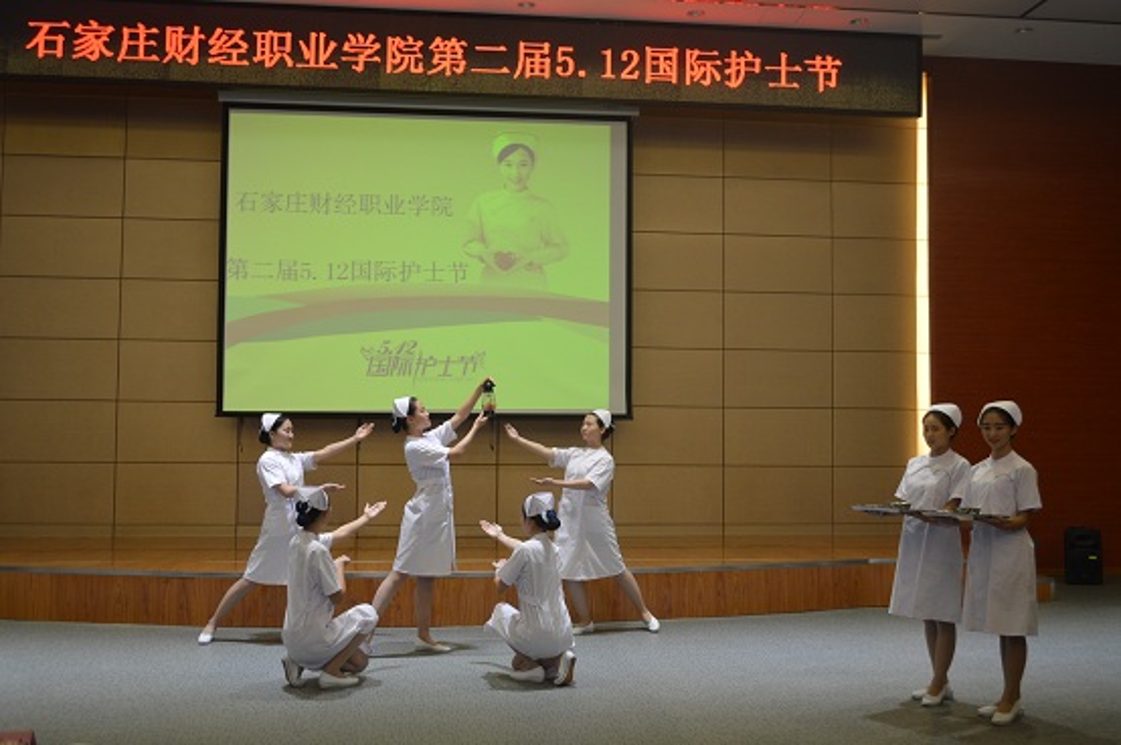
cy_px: 372
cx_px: 560
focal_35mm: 36
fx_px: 1120
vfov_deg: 36.8
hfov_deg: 53.2
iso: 400
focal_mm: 24
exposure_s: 1/40
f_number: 4
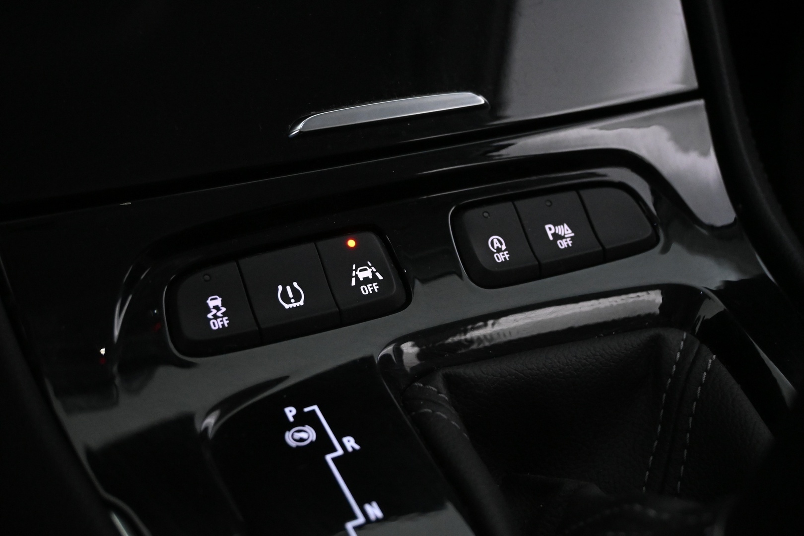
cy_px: 268
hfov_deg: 41.7
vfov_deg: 28.5
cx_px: 402
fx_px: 1055
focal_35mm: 47
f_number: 5
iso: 5600
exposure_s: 1/50
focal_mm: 31.5
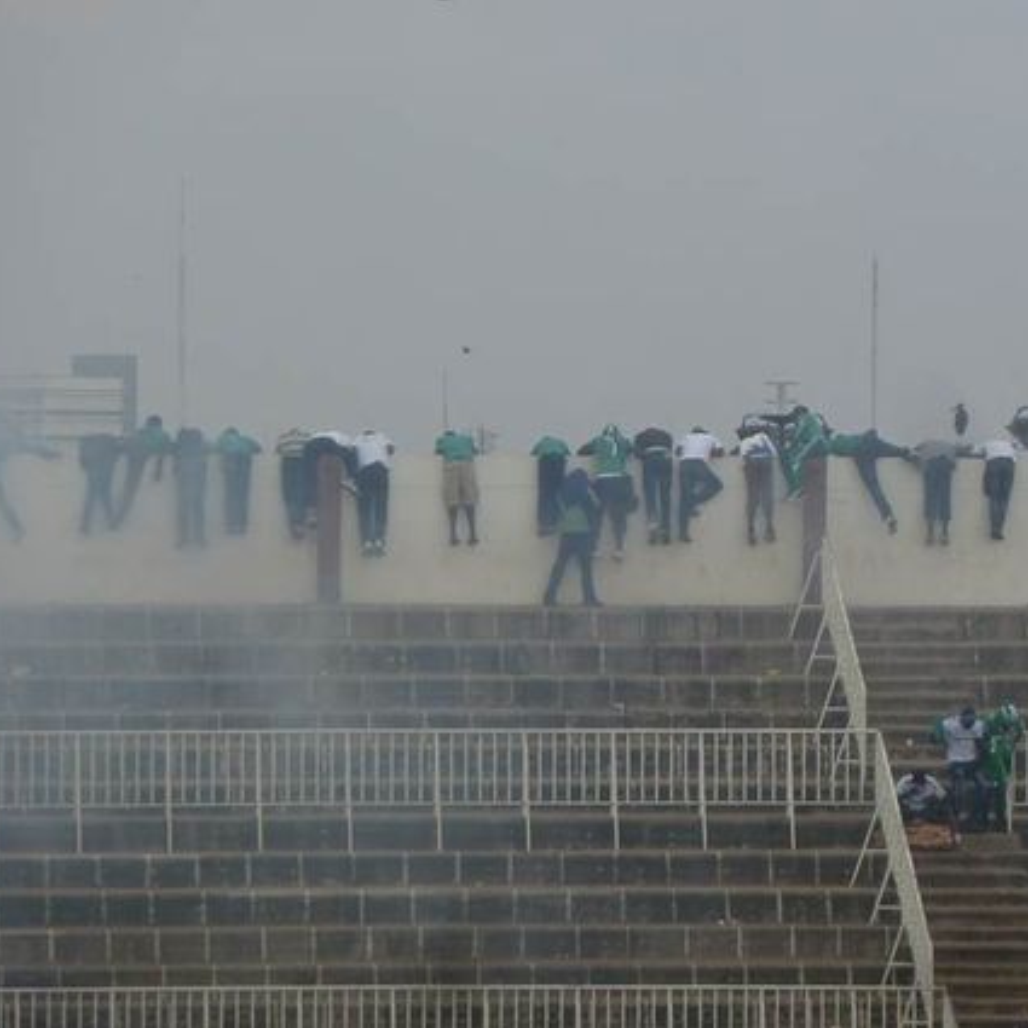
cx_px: 581
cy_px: 514
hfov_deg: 4.2
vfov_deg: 4.2
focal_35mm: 415
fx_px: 13943
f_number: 4.9
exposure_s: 1/320
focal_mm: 49.2
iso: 80
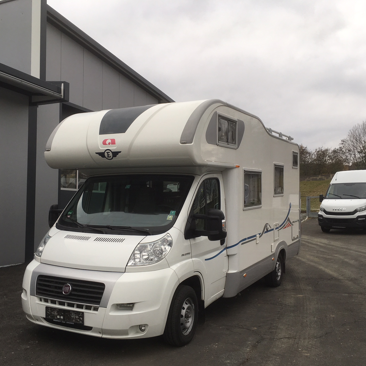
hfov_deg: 47.1
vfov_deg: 47.2
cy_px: 186
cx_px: 163
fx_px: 419
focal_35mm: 35
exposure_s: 1/136
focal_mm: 4.15
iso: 25
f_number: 2.2
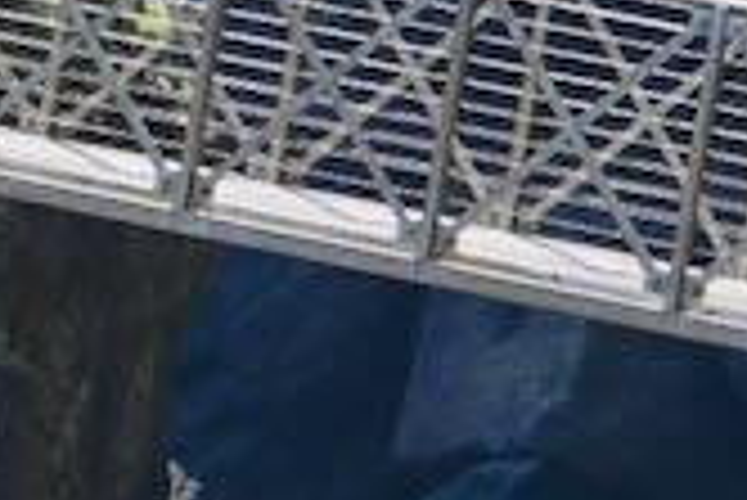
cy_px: -505
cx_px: -288
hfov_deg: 8.5
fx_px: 4943
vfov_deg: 5.7
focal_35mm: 238
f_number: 6.3
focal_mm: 24
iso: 100
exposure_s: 1/320
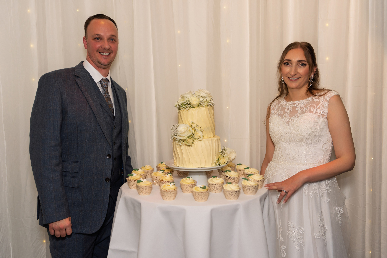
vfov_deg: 41.1
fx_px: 344
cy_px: 129
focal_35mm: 32
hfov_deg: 58.7
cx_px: 194
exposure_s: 1/250
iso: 250
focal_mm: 32
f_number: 2.8
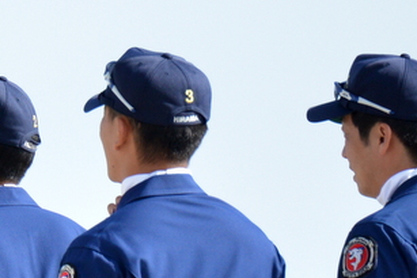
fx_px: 18147
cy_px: 482
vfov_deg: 0.9
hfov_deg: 1.3
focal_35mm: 1566
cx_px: -217
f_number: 8
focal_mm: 400
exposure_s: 1/1000
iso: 800
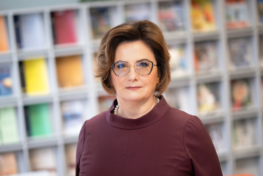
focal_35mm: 85
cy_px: 88
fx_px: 621
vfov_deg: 16.1
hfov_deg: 23.9
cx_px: 132
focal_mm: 85
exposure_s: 1/400
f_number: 1.8
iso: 1000
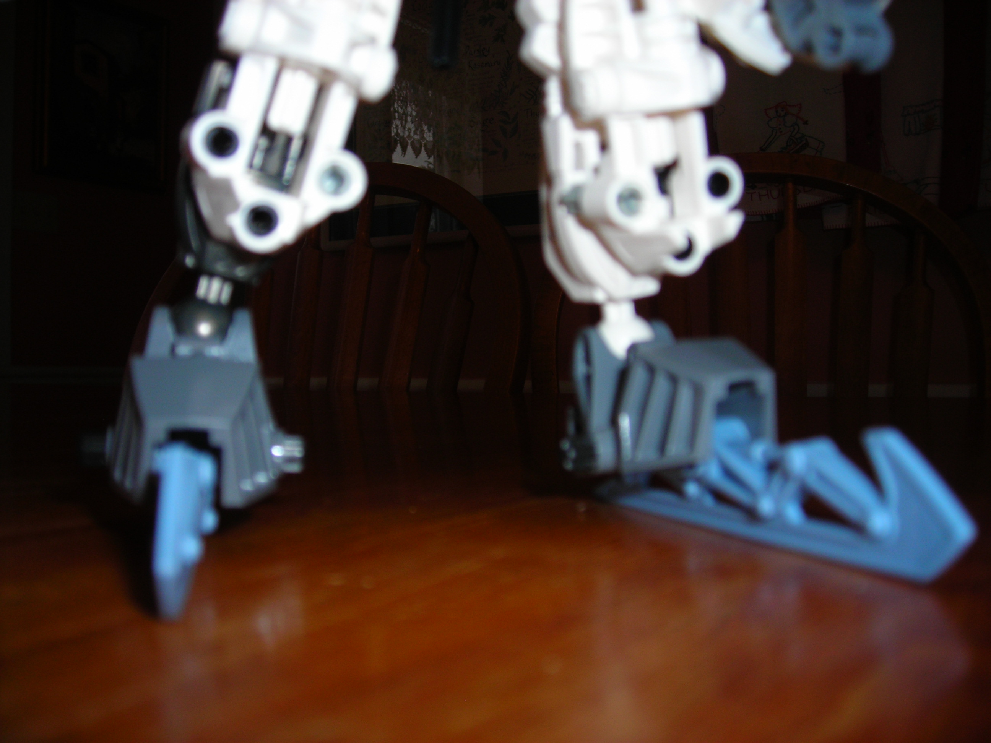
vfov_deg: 37.7
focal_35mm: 38
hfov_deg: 49.0
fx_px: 1088
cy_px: 372
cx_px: 496
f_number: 3.2
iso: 50
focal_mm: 6.3
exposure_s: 1/60.1
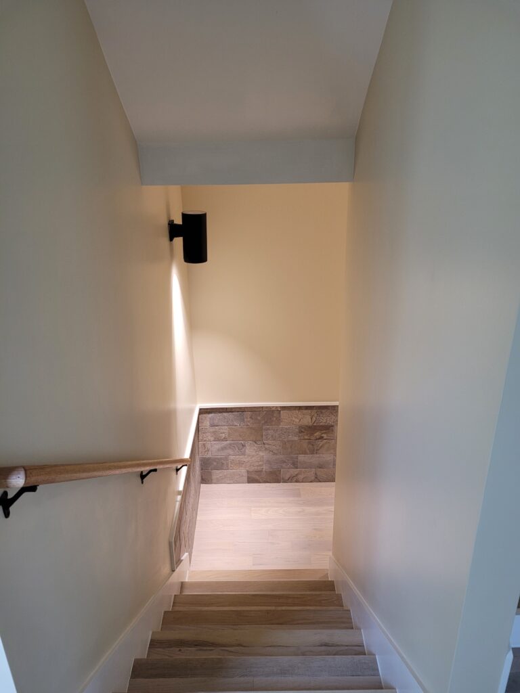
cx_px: 260
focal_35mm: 26
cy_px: 346
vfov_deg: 67.3
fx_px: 521
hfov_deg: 53.1
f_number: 1.8
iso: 200
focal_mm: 5.4
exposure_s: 1/39
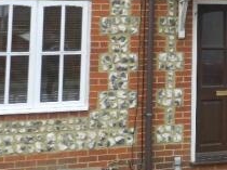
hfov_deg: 20.1
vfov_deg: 16.0
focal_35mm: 89
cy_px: -28
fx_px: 583
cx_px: 301
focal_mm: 5.6
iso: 160
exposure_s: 1/400
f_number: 3.7
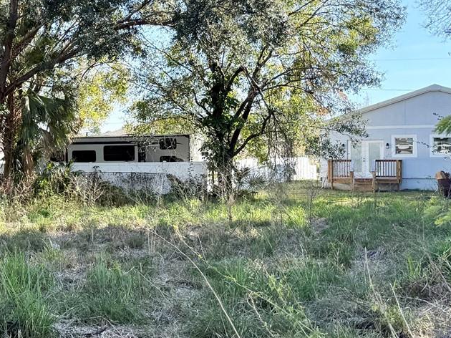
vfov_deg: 24.0
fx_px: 794
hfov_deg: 28.4
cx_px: -62
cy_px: 155
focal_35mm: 61
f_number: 1.78
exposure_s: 1/1075
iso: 100
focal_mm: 6.76
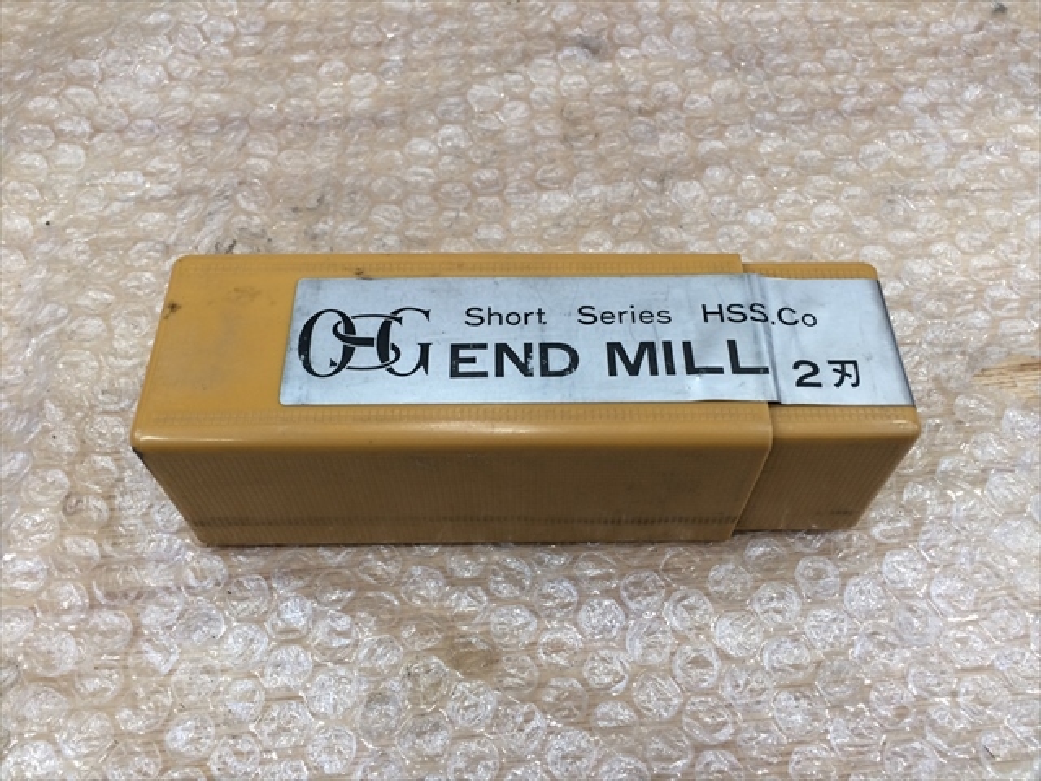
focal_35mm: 29
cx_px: 520
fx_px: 872
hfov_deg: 61.7
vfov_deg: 48.2
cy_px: 390
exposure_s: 1/30
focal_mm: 4.15
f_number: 2.2
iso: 64
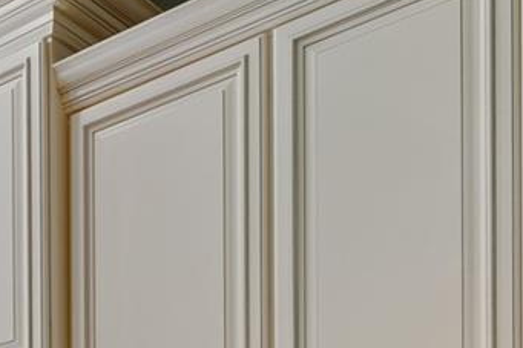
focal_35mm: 75
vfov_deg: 15.1
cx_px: -202
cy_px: 678
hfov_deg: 23.1
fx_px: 1089
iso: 100
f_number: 6.7
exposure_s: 1
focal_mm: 16
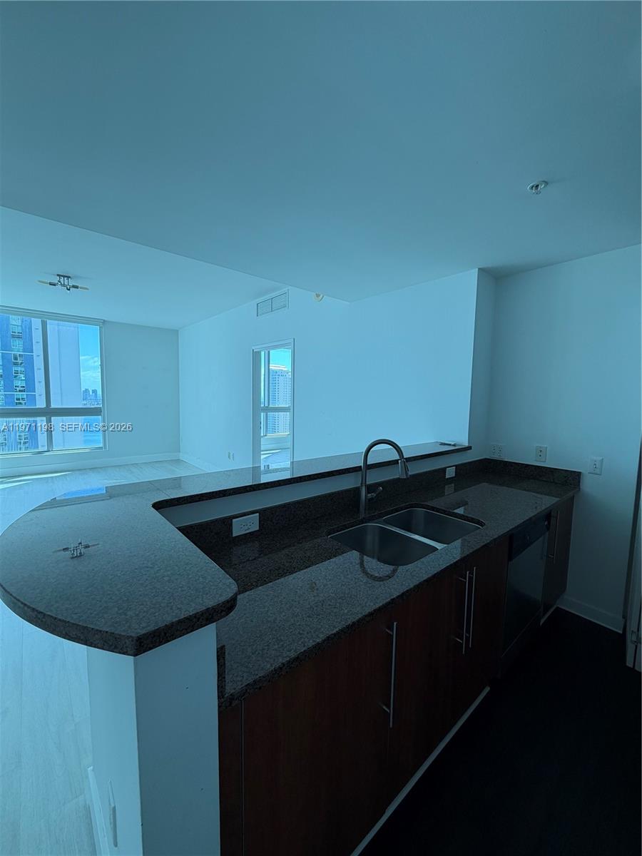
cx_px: 321
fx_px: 346
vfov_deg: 102.1
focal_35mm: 14
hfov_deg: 85.7
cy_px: 428
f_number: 2.2
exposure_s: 1/154
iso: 40
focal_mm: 2.22
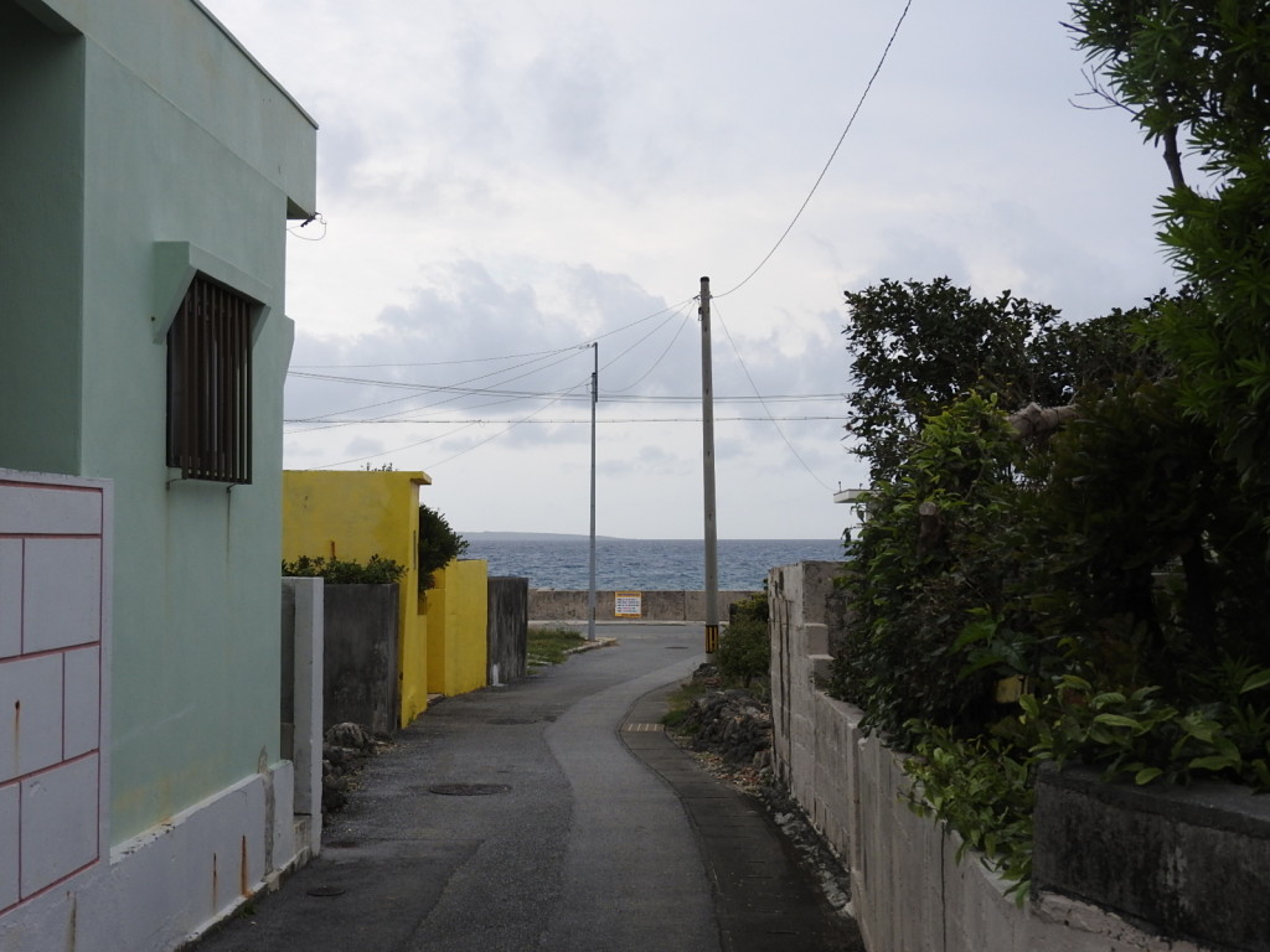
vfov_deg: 32.2
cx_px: 635
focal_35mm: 45
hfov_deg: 42.1
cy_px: 476
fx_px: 1651
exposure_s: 1/800
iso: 100
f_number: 4
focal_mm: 8.1
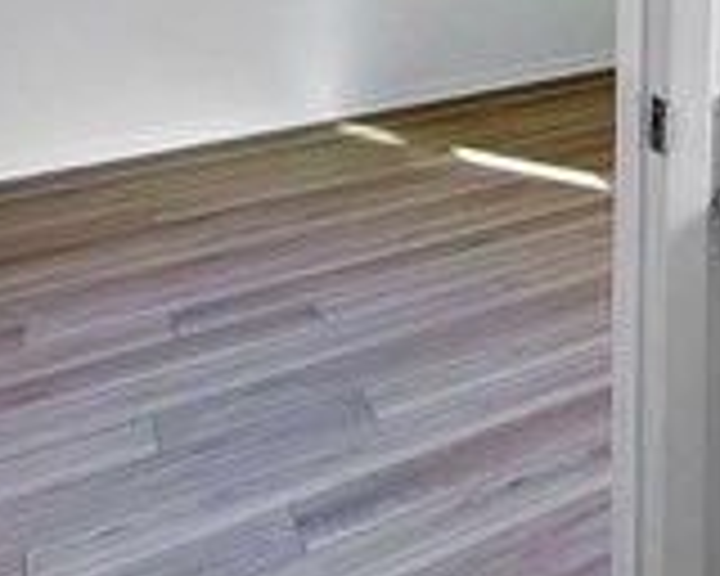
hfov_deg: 23.6
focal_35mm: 47
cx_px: 1242
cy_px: -234
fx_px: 1002
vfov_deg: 25.8
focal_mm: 2.23
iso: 43
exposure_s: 1/288
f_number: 1.95
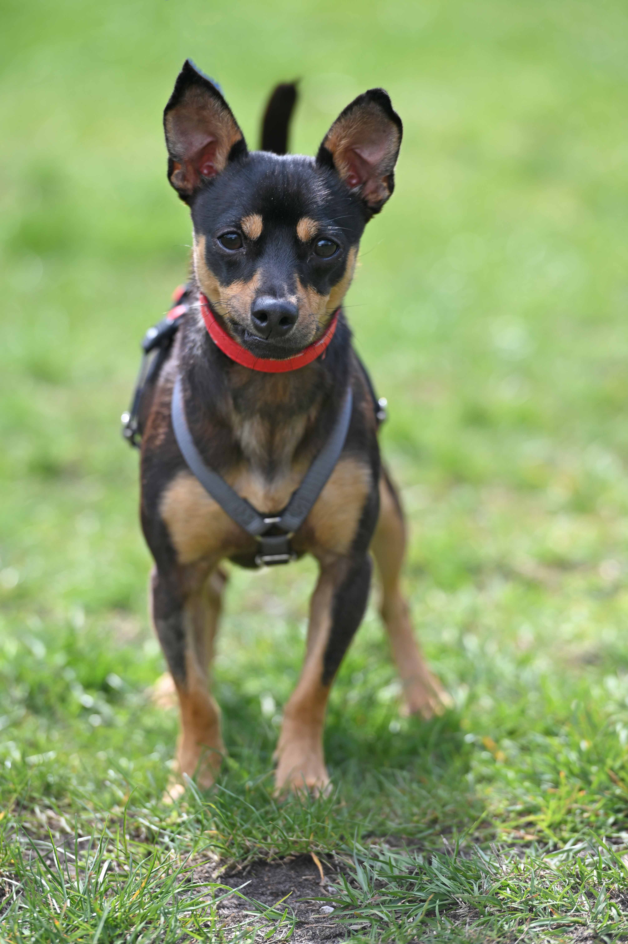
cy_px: 472
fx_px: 5240
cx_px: 314
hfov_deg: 6.9
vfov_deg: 10.3
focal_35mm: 200
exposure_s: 1/250
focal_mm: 200
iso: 100
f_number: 4
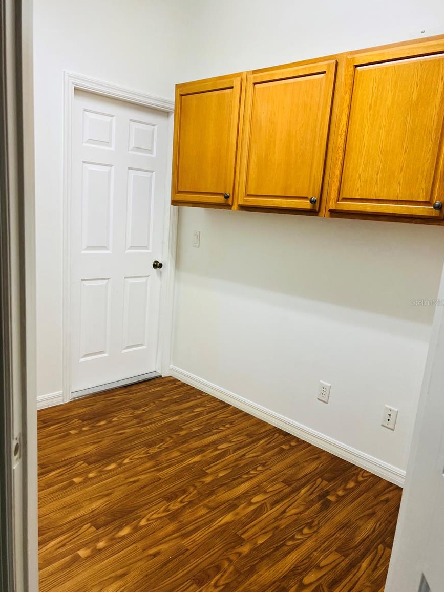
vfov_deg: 65.3
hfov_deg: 51.4
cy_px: 302
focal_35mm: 27
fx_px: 462
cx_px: 217
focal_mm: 5.7
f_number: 1.5
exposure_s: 1/120
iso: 100
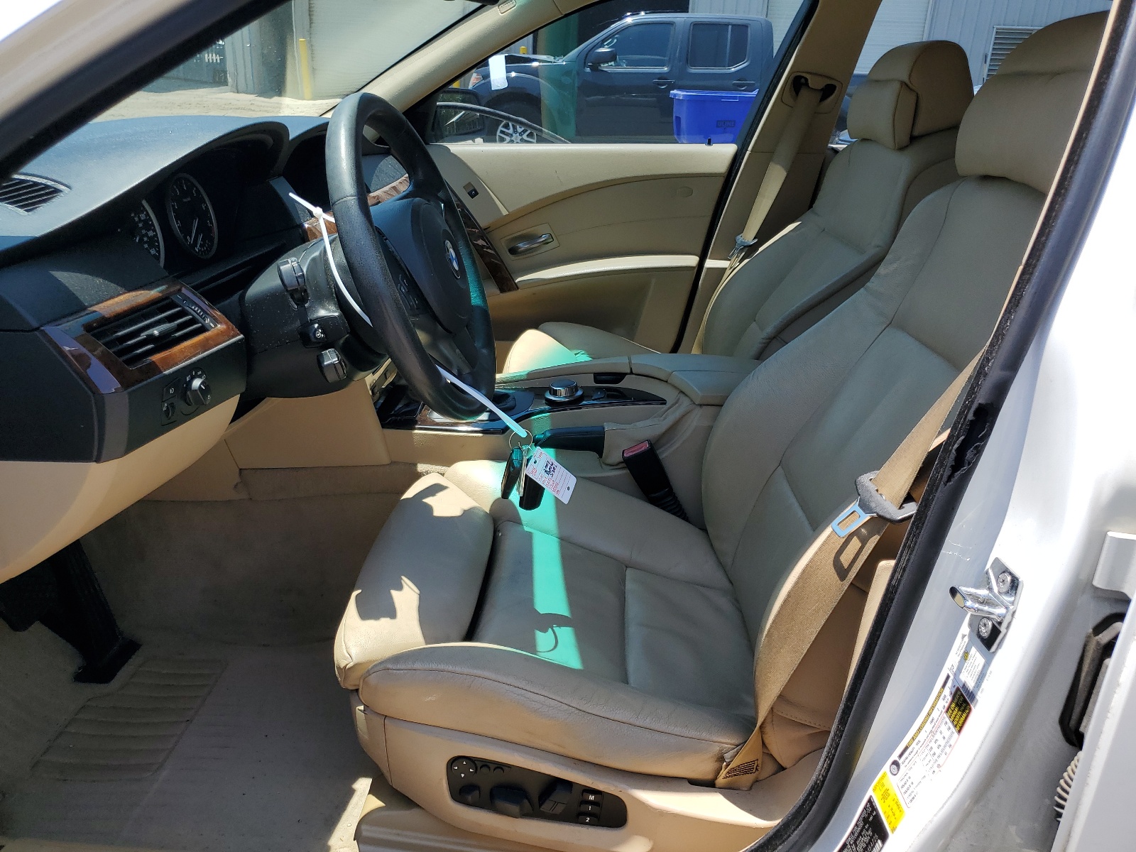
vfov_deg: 53.1
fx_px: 853
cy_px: 426
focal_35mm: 26
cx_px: 568
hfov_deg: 67.3
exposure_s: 1/1667
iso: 50
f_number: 1.5
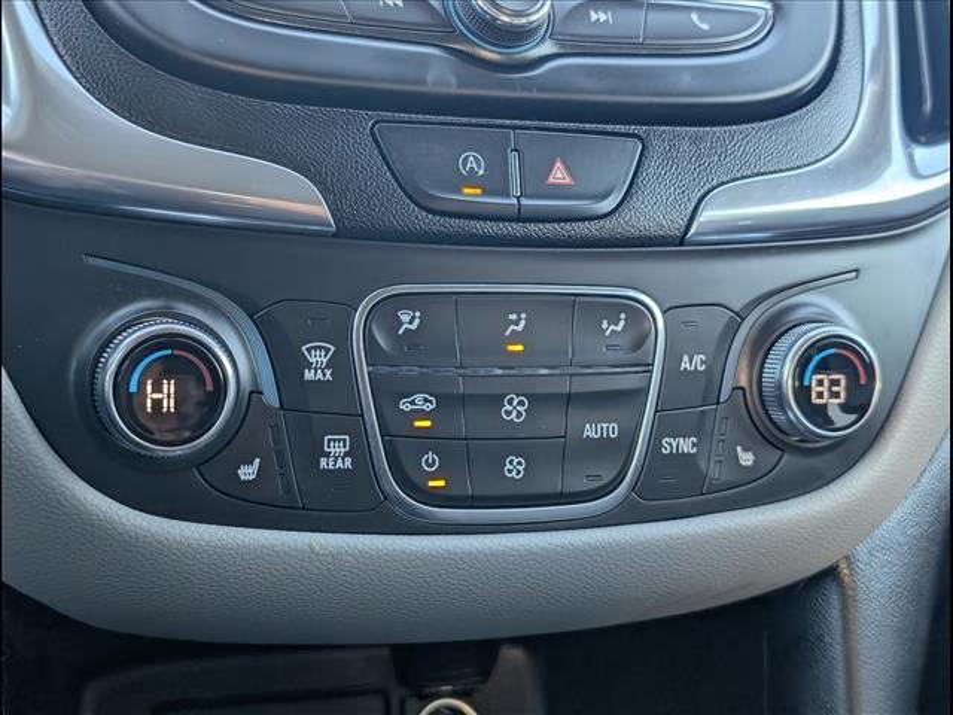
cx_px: 476
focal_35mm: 49
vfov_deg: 29.7
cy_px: 358
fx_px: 1349
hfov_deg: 38.9
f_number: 1.68
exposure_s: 1/588
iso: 279
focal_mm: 6.9
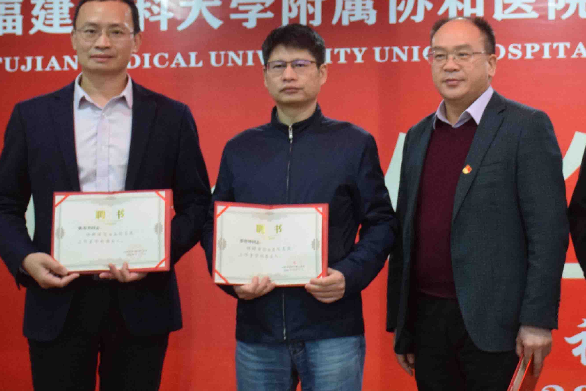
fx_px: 1774
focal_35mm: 109
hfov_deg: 18.5
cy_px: 130
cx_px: 511
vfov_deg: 12.5
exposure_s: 1/60
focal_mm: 32
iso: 2800
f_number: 4
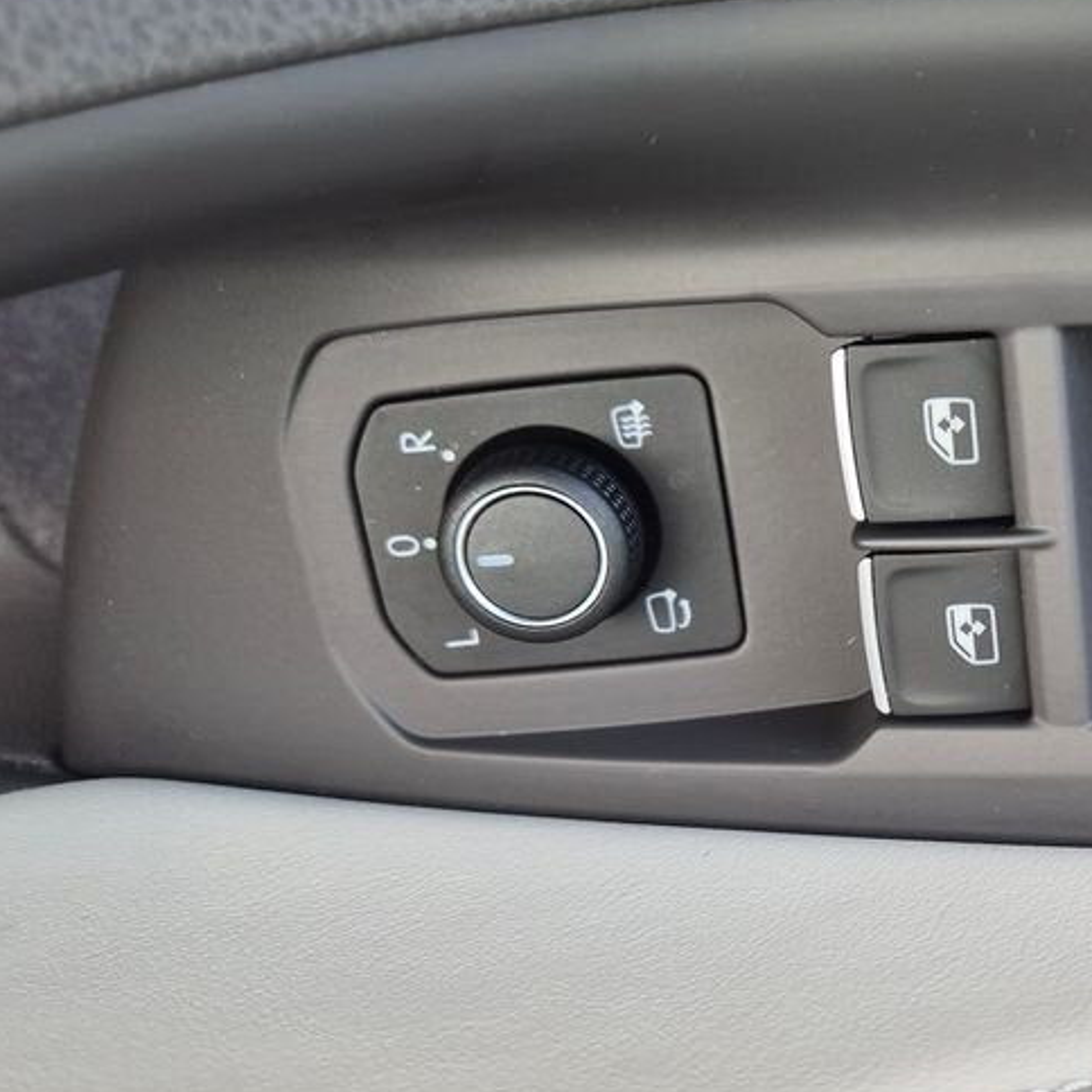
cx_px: 1074
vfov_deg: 38.9
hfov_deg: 35.7
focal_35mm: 43
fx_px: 1535
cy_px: 688
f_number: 1.8
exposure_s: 1/180
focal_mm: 5.4
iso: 80
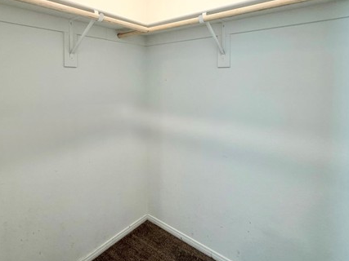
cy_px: 86
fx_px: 212
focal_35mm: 21
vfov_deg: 61.8
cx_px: 154
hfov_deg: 78.7
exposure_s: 1/120
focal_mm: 2.22
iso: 200
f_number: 2.2
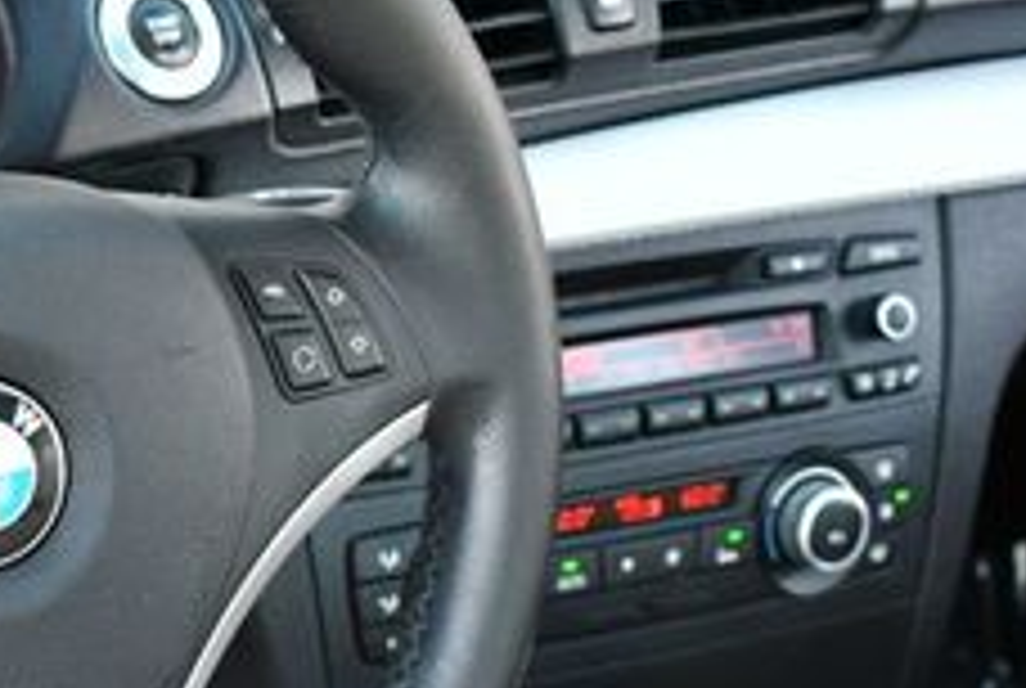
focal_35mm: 129
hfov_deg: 15.6
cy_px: 441
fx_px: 3684
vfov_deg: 10.7
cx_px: 40
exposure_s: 1/160
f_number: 3.8
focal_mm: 23
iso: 800
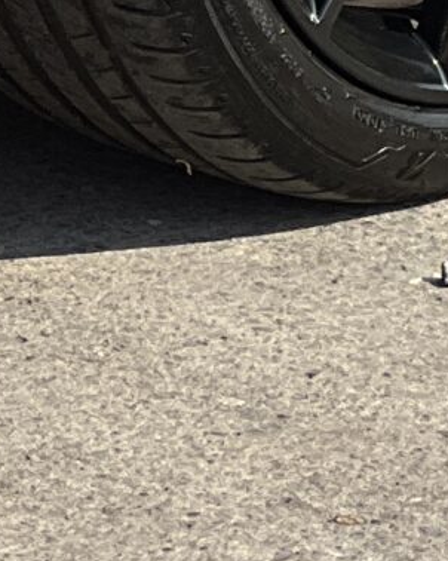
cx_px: -399
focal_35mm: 509
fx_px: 8443
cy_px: -810
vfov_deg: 3.7
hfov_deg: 3.0
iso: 32
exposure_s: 1/779
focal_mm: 9
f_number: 2.8
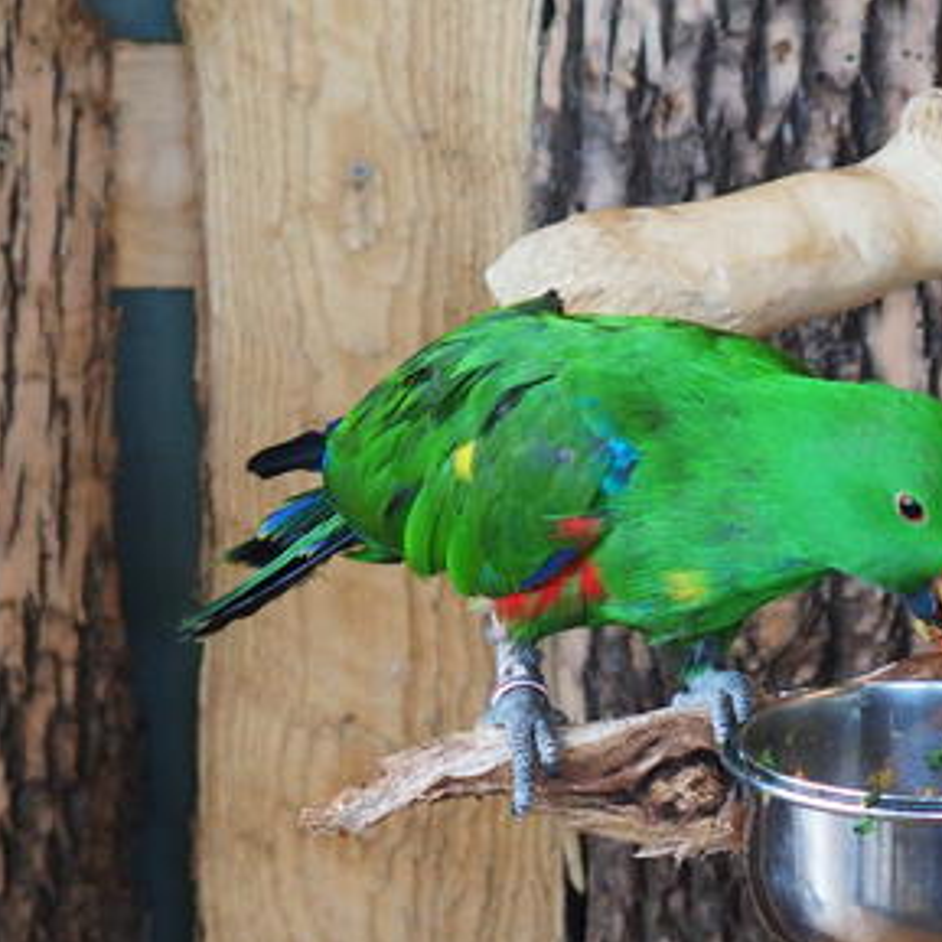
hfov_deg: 6.4
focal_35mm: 275
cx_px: 551
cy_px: 544
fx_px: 8467
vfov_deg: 6.4
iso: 800
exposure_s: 1/80
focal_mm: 42.5
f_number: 2.8
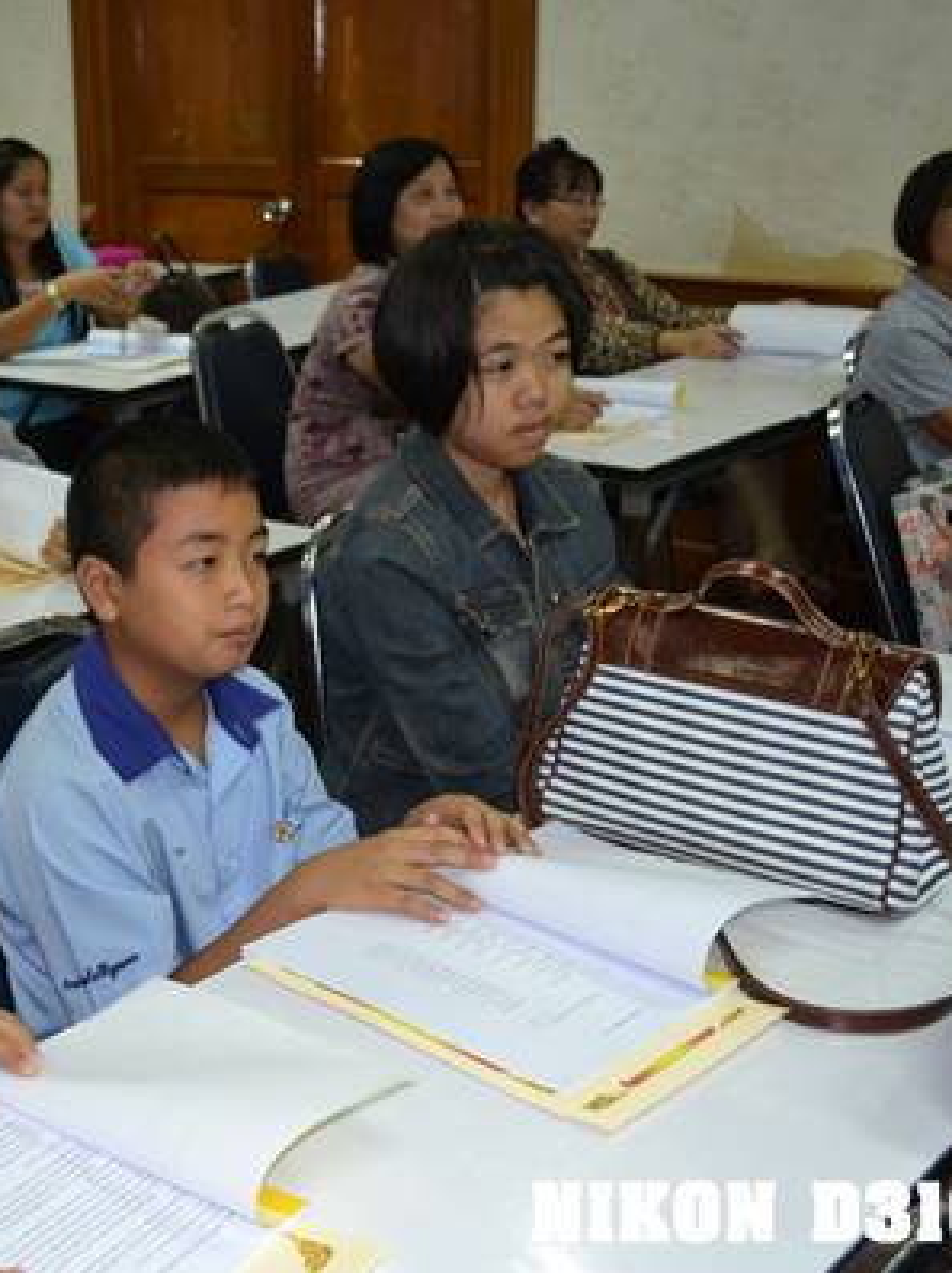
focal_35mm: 48
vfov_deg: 39.7
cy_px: 638
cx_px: 109
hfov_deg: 29.1
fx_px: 1763
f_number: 4
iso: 1100
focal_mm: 22
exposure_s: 1/60
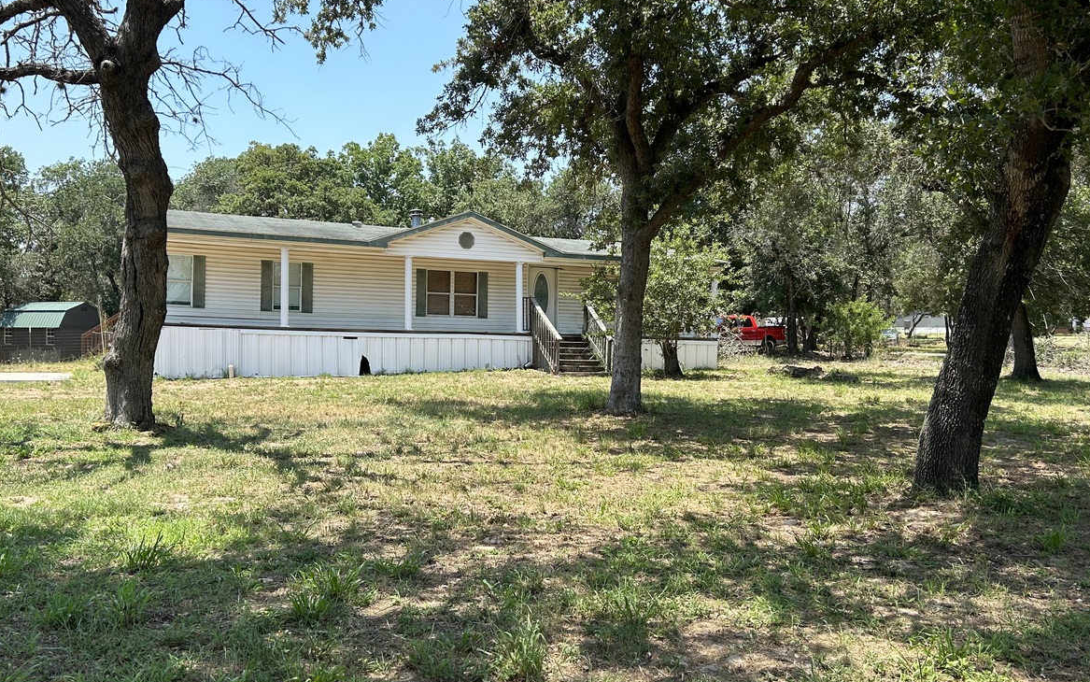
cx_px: 514
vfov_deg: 37.3
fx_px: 1010
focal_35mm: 34
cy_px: 356
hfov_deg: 56.7
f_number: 1.5
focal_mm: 5.7
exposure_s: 1/1838
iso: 50
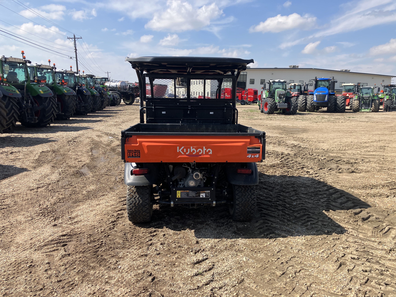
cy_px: 148
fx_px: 320
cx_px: 198
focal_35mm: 28
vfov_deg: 49.7
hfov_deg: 63.4
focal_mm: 3.99
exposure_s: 1/1389
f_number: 1.8
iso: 32
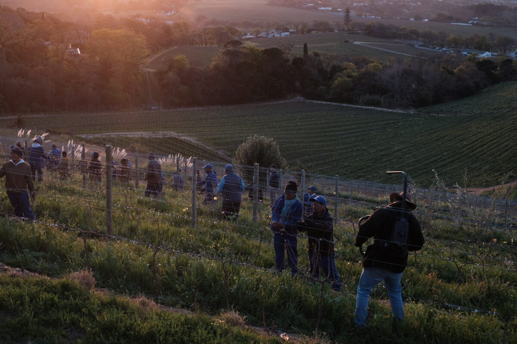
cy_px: 172
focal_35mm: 53
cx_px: 258
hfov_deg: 37.5
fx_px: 761
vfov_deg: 25.5
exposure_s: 1/125
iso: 200
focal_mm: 35
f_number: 3.2
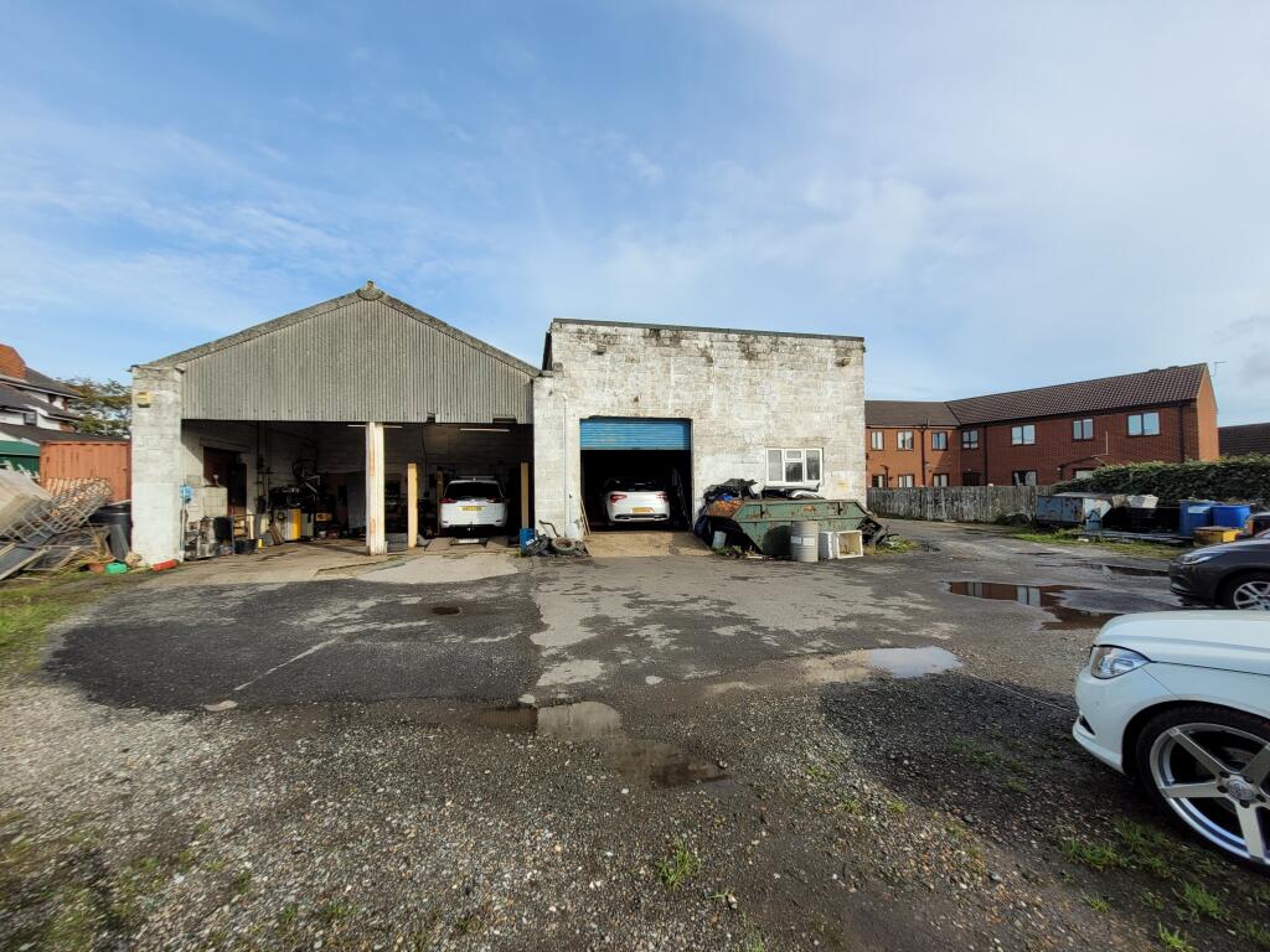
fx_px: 477
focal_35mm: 13
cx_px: 635
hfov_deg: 106.2
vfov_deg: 89.9
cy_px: 476
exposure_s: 1/1157
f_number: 2.2
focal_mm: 1.74
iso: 40
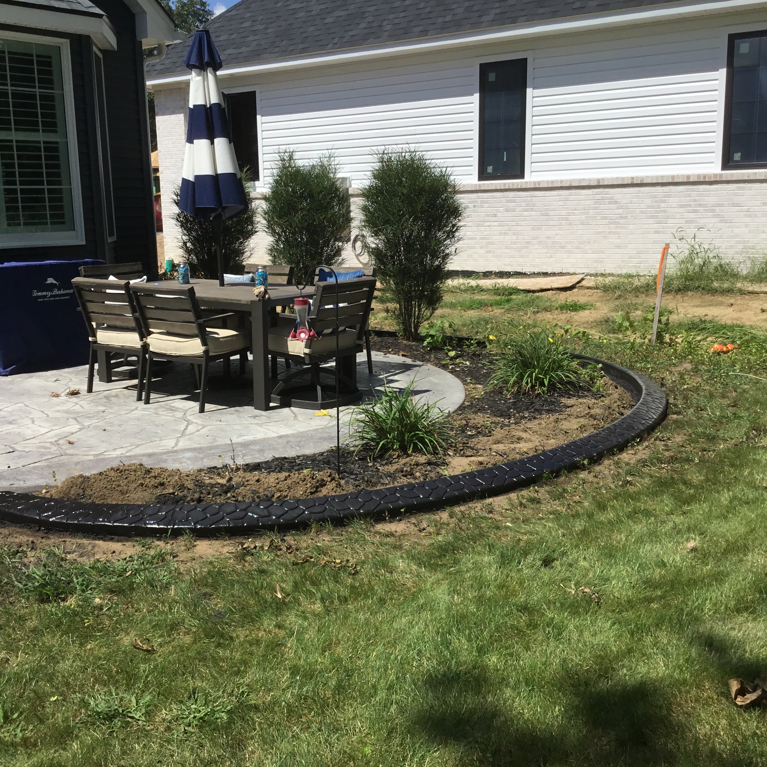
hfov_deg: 44.8
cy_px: 386
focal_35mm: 37
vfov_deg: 44.9
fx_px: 928
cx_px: 332
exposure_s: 1/1773
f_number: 2.4
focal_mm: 3.3
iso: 25
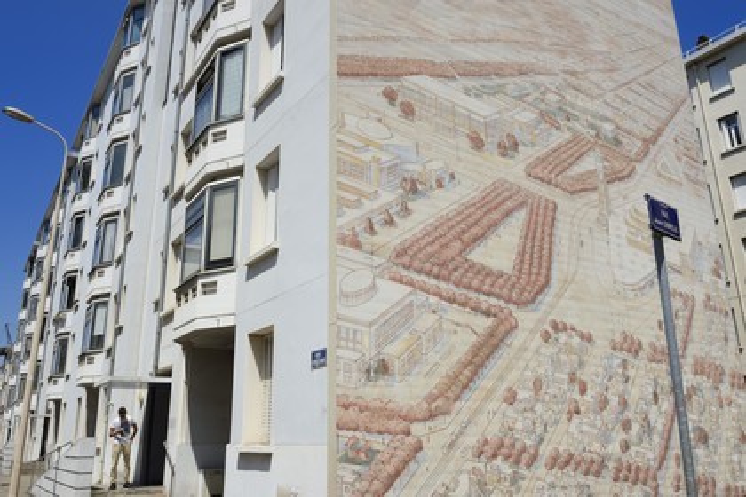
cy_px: 248
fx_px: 601
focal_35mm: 29
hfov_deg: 63.7
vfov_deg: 45.0
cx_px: 373
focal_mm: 29
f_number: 14
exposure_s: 1/250
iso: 200
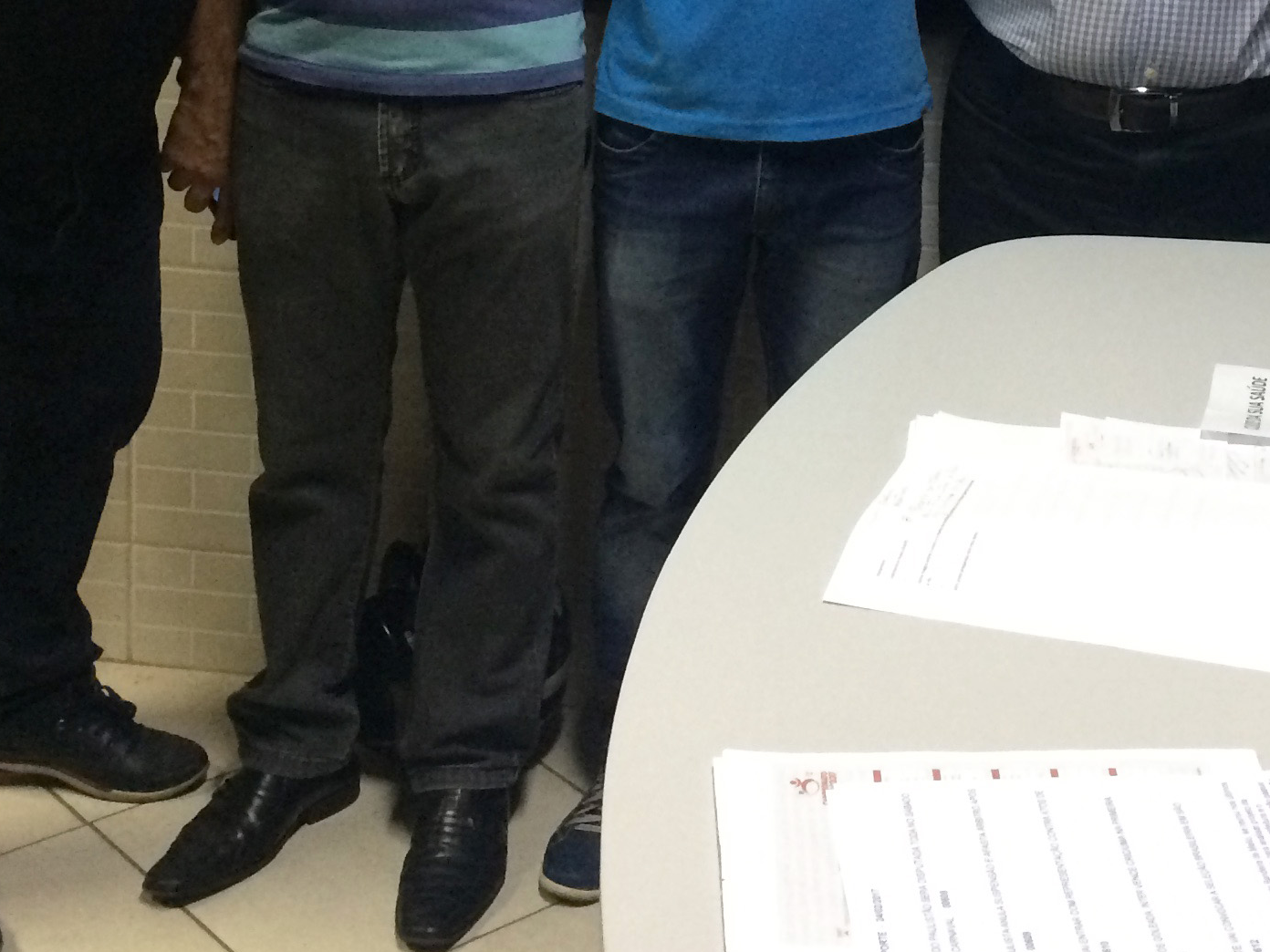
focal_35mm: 68
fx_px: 2495
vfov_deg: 20.7
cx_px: 964
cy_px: -51
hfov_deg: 28.1
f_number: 2.2
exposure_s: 1/30
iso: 200
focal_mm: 4.15
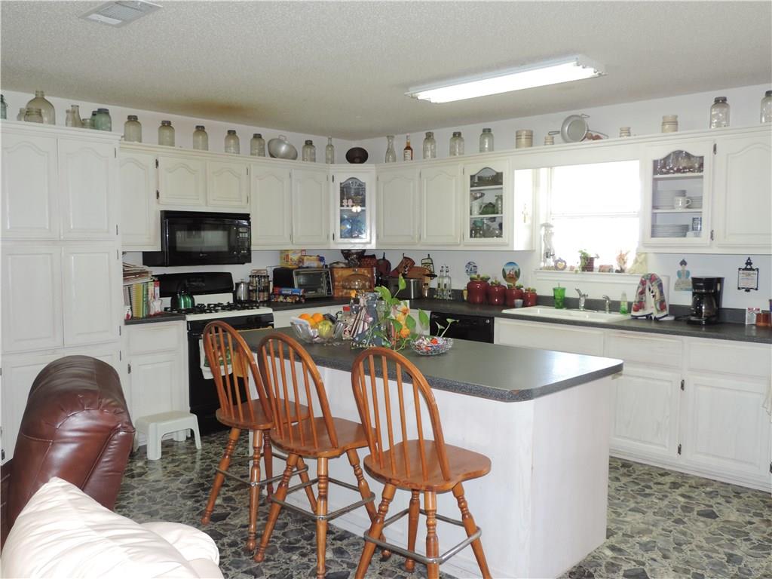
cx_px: 386
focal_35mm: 30
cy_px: 290
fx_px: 669
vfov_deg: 46.8
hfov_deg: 60.0
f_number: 3.1
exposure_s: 1/30
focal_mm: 5.3
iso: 200
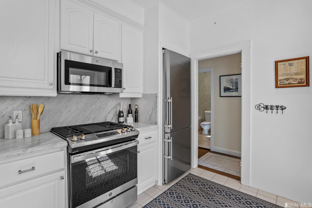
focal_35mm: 17
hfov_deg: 93.3
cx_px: 156
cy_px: 104
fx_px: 147
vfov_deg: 70.5
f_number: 8
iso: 800
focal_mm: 17
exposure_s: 1/50
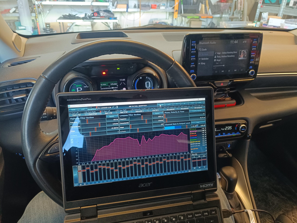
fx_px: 206
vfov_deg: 56.8
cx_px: 148
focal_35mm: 24
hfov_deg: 71.6
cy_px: 112
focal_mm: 5.59
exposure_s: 1/50.1
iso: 609
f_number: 1.88
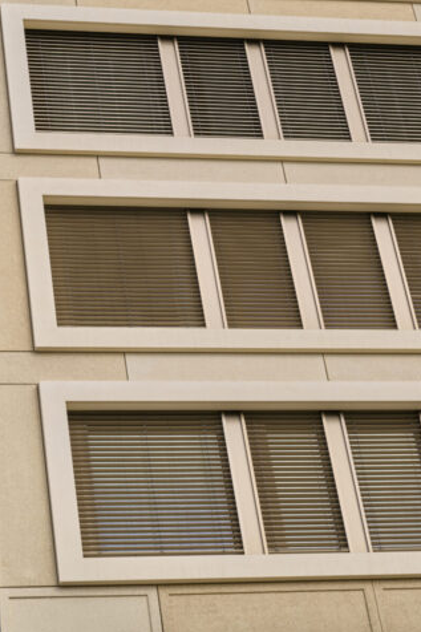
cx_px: 169
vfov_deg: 18.0
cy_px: 170
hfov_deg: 12.1
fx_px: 1983
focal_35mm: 113
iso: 200
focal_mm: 70
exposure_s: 1/100
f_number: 16
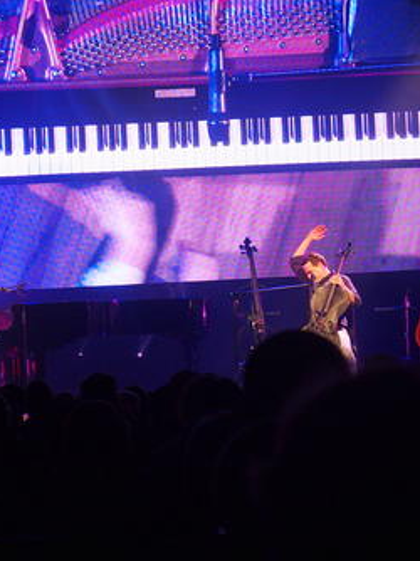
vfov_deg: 13.1
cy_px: 280
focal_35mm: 151
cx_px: 99
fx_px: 2446
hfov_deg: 9.8
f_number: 2.8
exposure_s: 1/80
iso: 400
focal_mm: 24
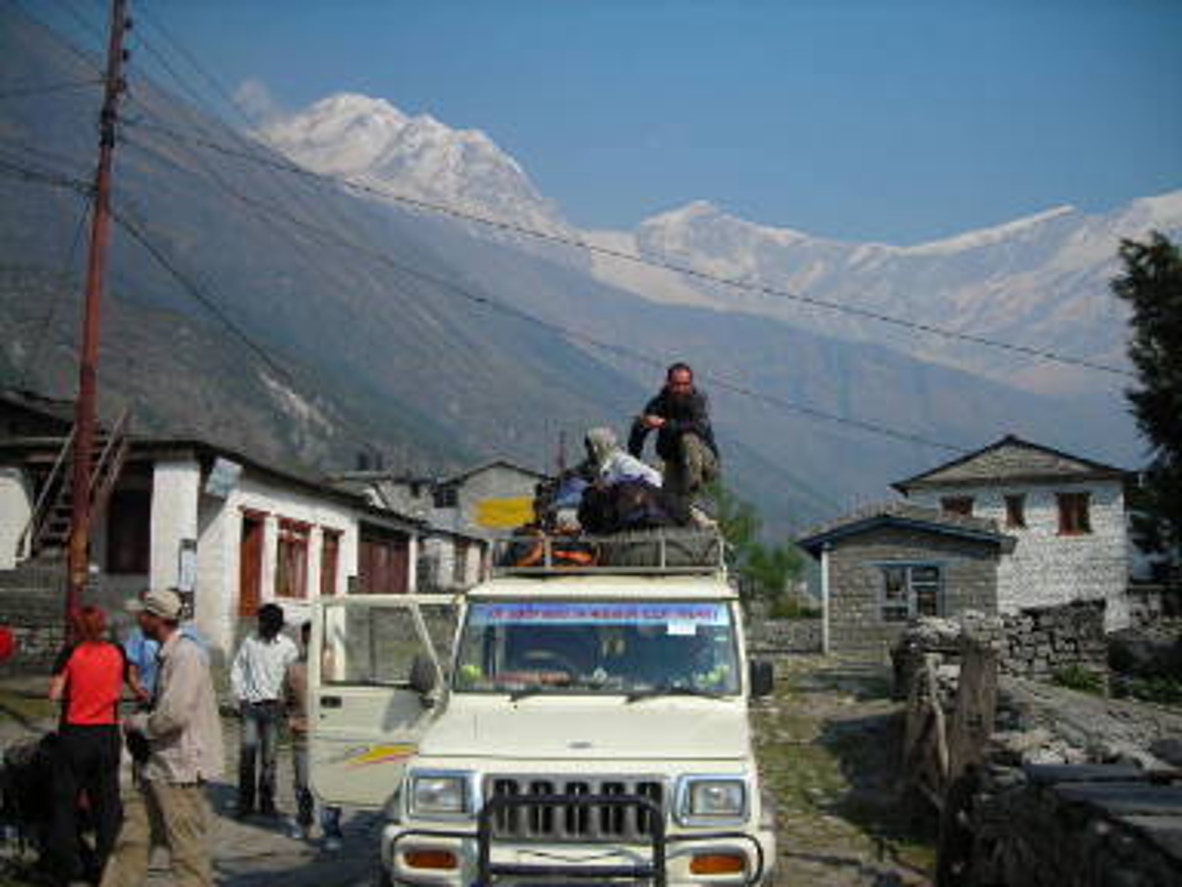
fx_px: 1298
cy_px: 444
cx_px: 591
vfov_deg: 37.7
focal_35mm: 38
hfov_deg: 49.0
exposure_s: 1/232
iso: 50
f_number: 6.4
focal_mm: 6.3
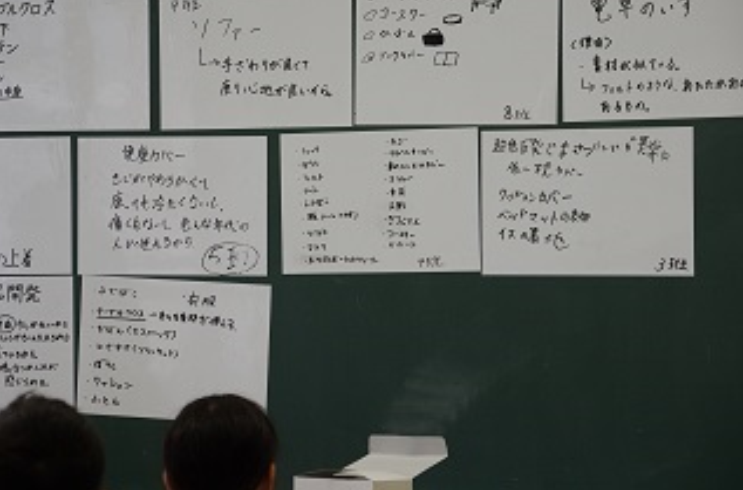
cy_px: 185
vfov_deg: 6.9
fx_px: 4072
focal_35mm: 198
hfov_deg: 10.4
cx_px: 312
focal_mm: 105
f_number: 5.6
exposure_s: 1/160
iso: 1600
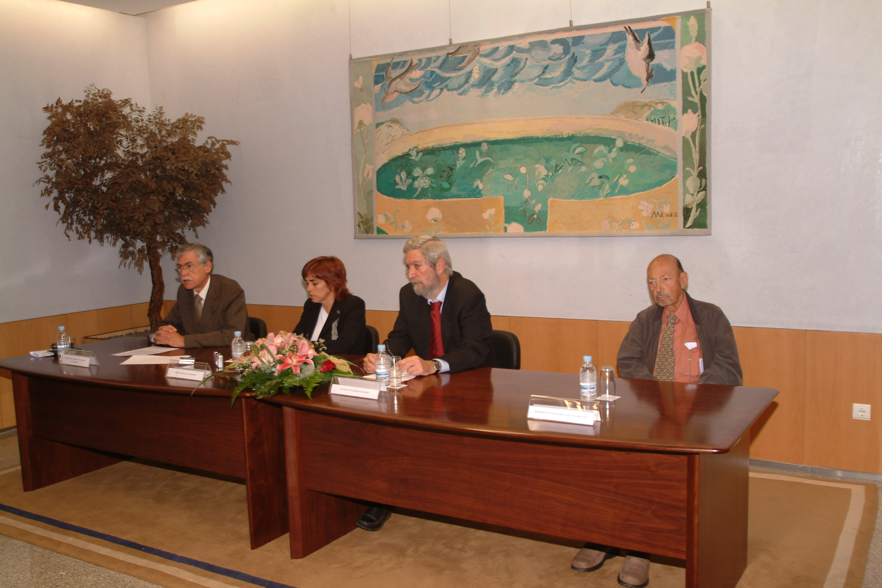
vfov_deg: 40.0
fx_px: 808
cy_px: 294
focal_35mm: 33
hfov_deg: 57.2
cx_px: 441
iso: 200
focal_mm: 22
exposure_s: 1/60
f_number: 4.8
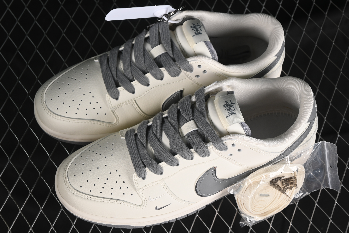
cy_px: 116
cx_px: 174
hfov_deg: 27.0
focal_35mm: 75
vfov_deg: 18.2
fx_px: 727
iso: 160
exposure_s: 1/80
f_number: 7.1
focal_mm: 50
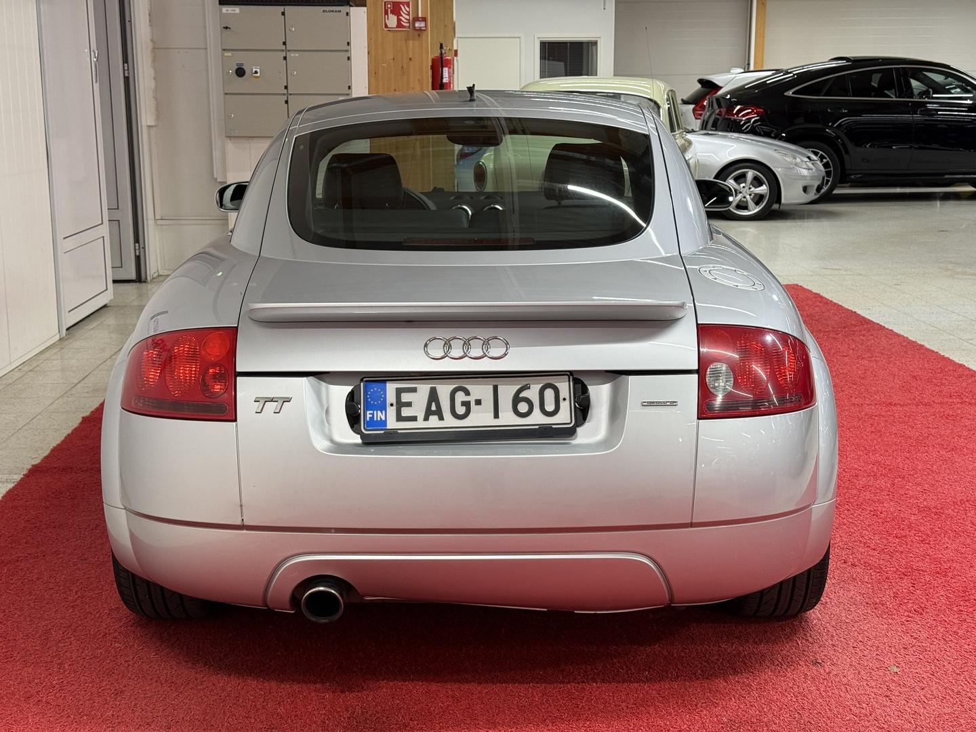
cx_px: 488
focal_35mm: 48
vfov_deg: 30.3
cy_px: 366
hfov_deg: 39.7
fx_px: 1353
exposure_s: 1/96
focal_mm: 6.76
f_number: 1.78
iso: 100
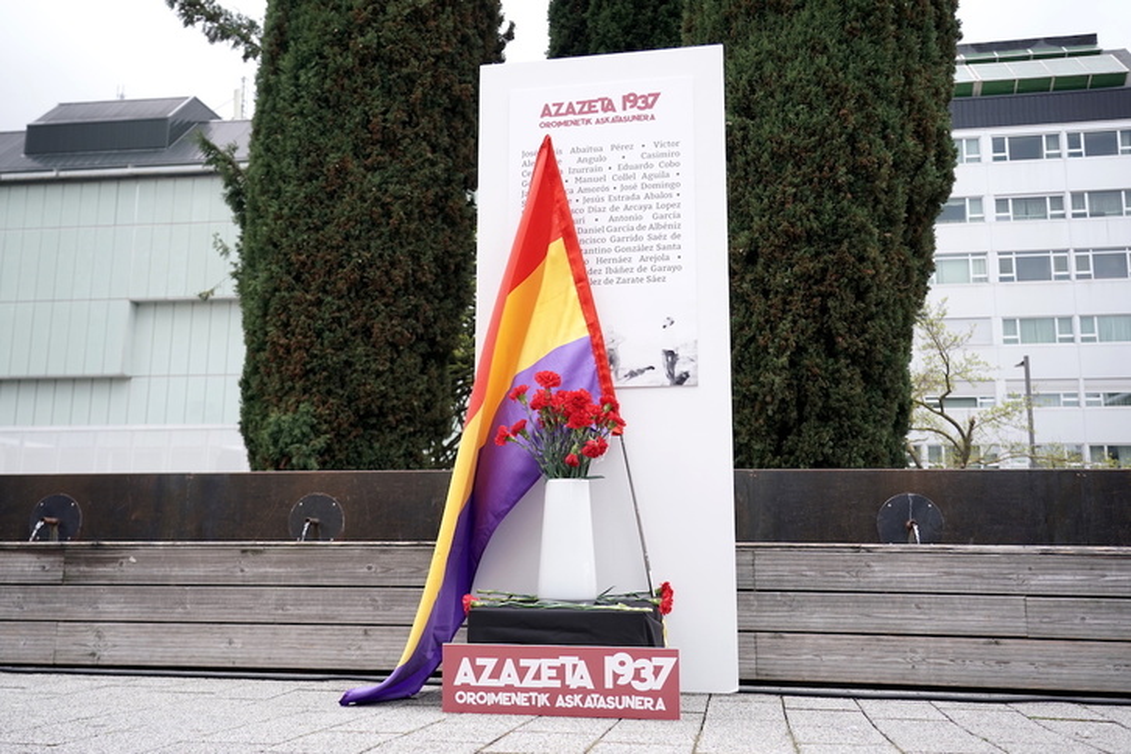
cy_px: 377
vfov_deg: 45.0
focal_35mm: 29
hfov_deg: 63.7
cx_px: 566
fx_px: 911
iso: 320
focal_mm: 29
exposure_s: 1/500
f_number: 4
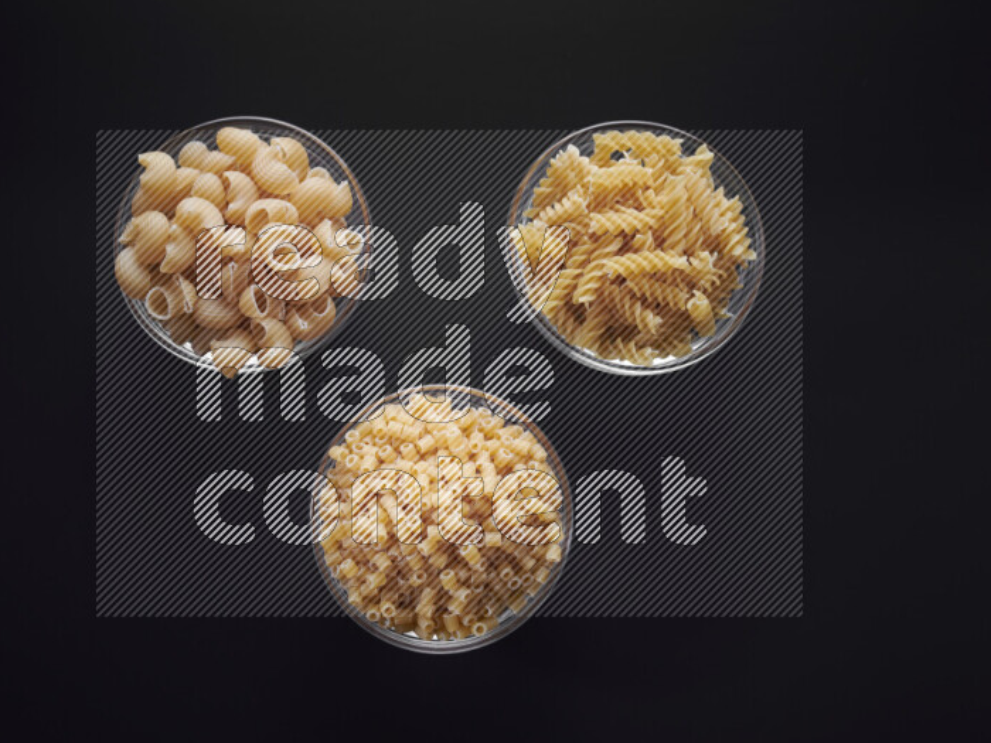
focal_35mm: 55
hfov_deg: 34.9
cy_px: 374
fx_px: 1575
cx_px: 449
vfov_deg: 26.6
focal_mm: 50
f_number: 8
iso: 100
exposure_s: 1/100
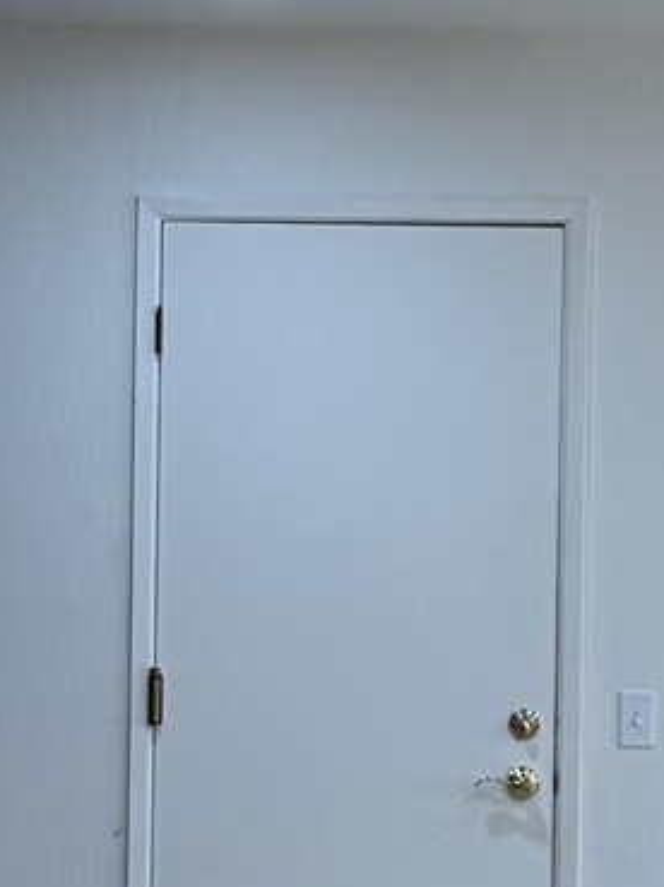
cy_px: 538
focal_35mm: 150
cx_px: 296
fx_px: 3843
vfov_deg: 13.2
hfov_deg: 9.9
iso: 125
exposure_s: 1/120
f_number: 1.78
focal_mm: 6.76
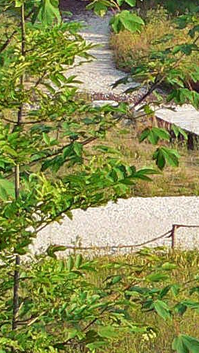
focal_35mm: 196
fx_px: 1839
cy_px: 144
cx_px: 727
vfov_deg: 11.0
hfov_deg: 5.6
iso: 80
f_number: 4
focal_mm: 6
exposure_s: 1/200
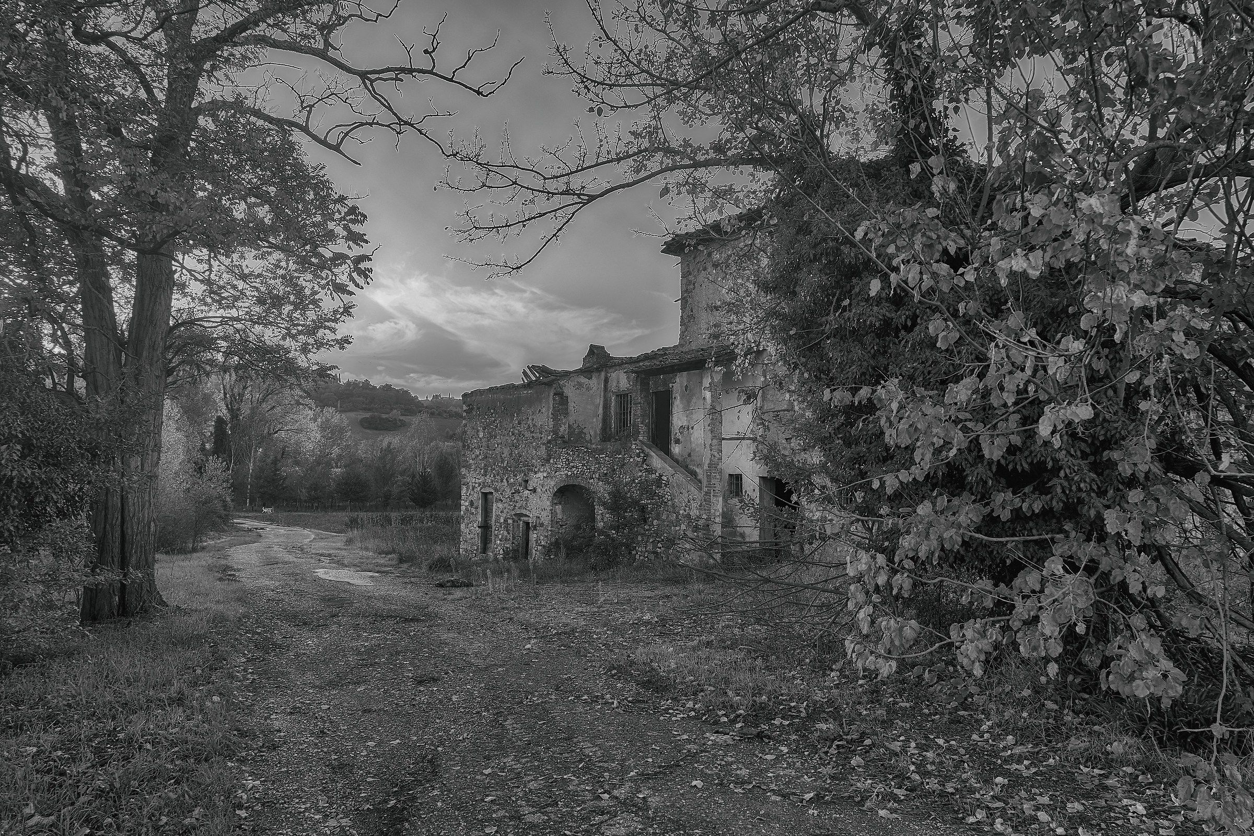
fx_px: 836
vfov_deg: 53.1
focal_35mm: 24
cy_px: 418
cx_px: 627
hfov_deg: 73.7
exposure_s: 1/30
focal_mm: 24
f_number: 6.3
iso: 100
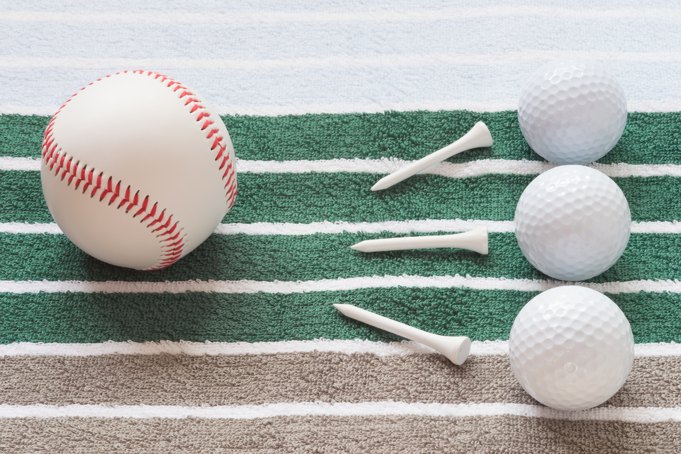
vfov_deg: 15.2
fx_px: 1702
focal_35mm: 90
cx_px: 340
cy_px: 227
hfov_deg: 22.6
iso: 100
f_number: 20
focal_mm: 60
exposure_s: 4
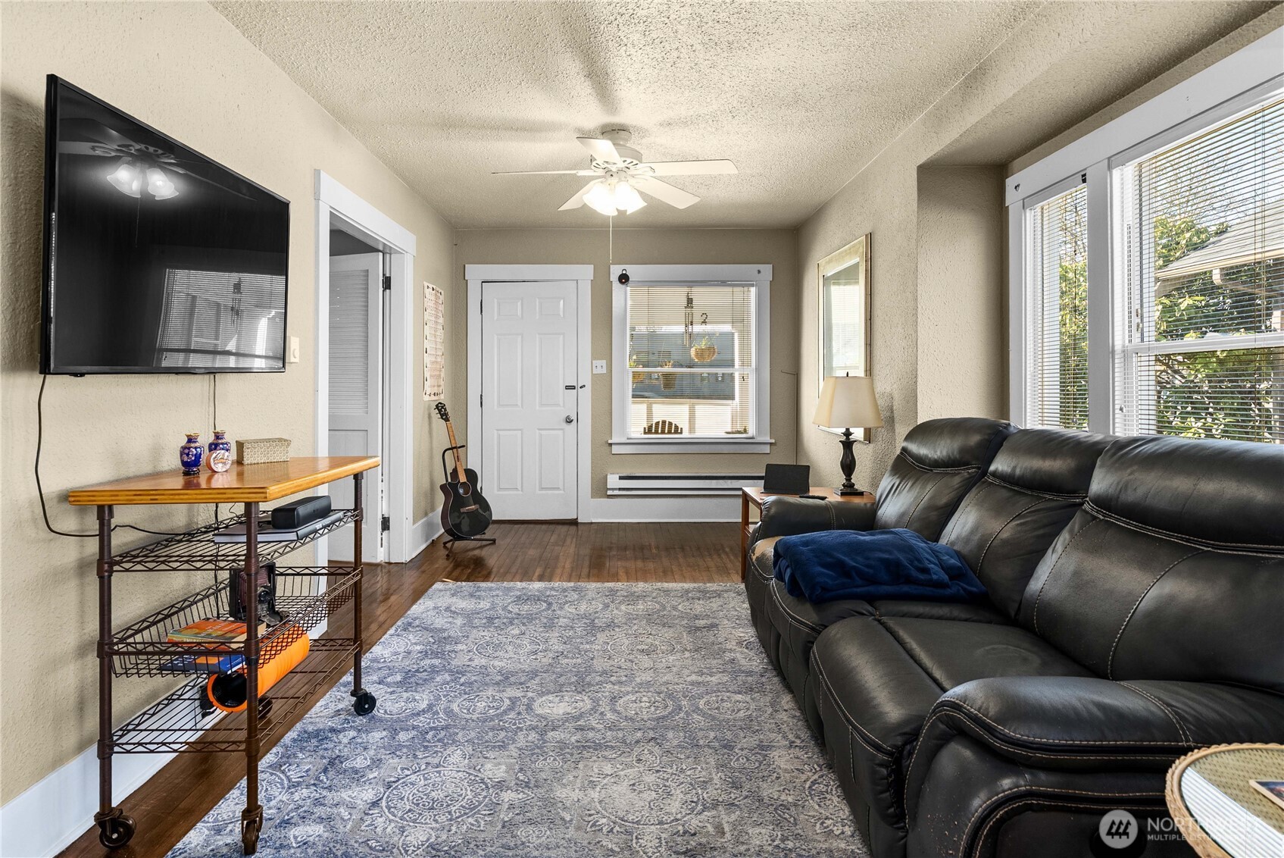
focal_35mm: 18
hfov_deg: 90.0
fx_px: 642
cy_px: 429
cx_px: 642
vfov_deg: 67.4
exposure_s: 1/8
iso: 1000
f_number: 7.1
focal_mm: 18
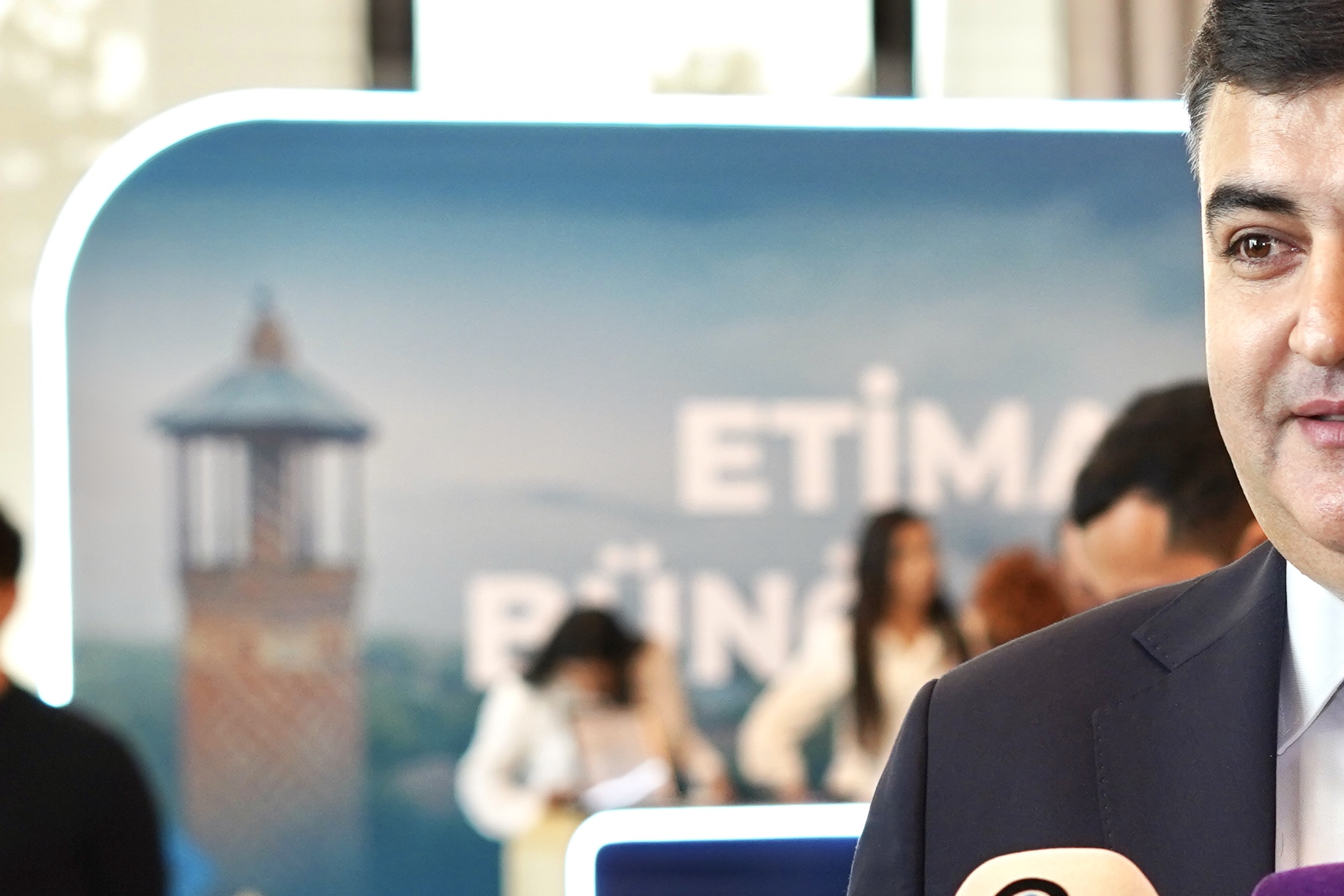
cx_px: 1250
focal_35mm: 144
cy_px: 594
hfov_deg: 14.1
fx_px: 5376
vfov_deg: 9.5
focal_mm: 50
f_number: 3.5
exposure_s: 1/100
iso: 800
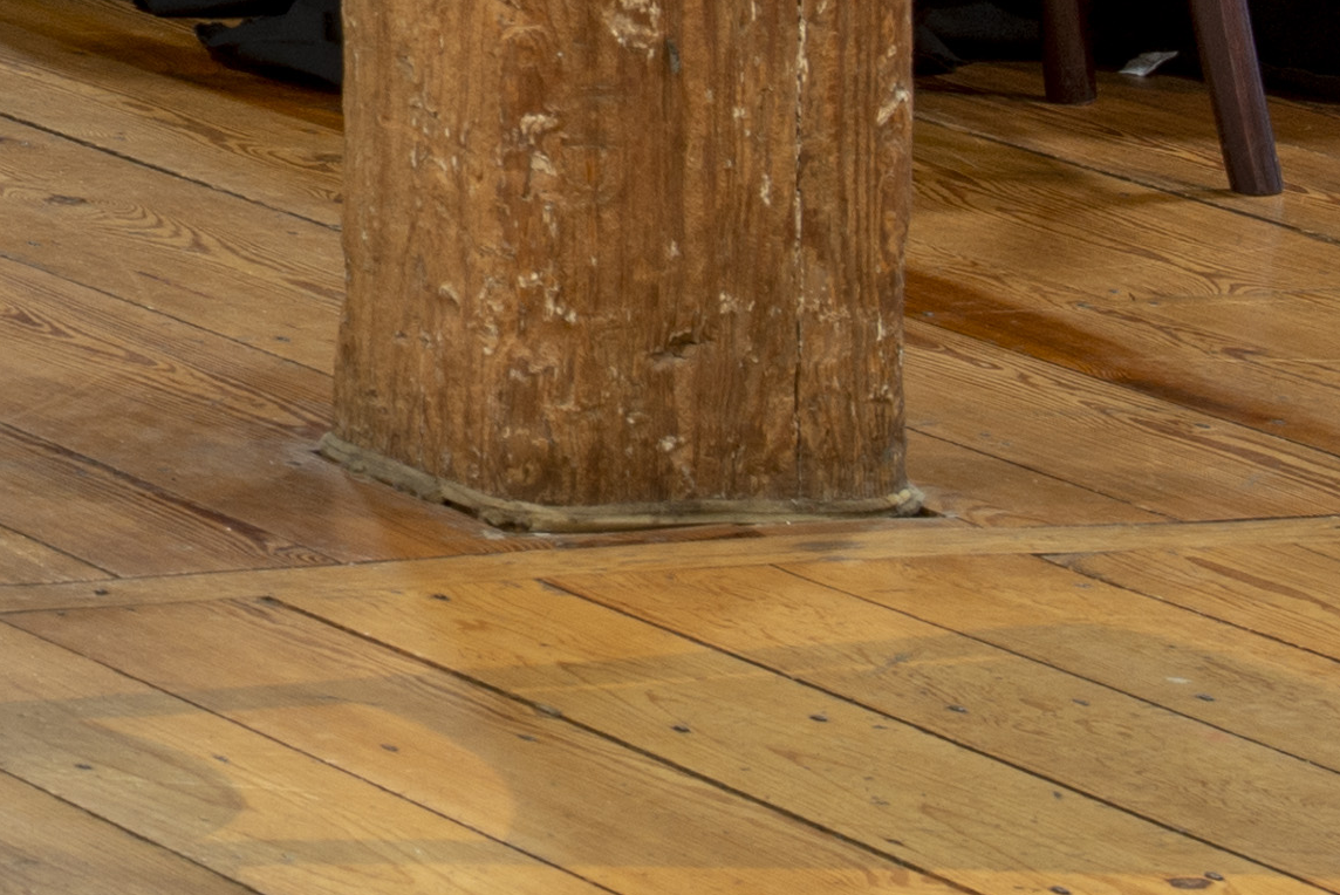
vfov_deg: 4.8
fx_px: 10539
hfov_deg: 7.0
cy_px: -850
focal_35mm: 283
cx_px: -1239
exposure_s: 2.5
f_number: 10
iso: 200
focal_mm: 44
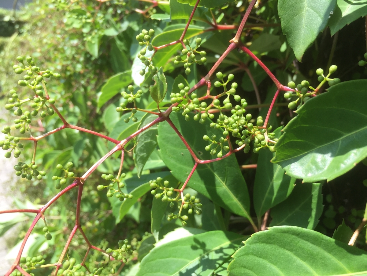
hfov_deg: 61.7
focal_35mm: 29
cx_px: 184
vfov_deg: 48.2
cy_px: 138
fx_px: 307
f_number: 2.2
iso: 32
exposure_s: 1/549
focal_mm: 4.15
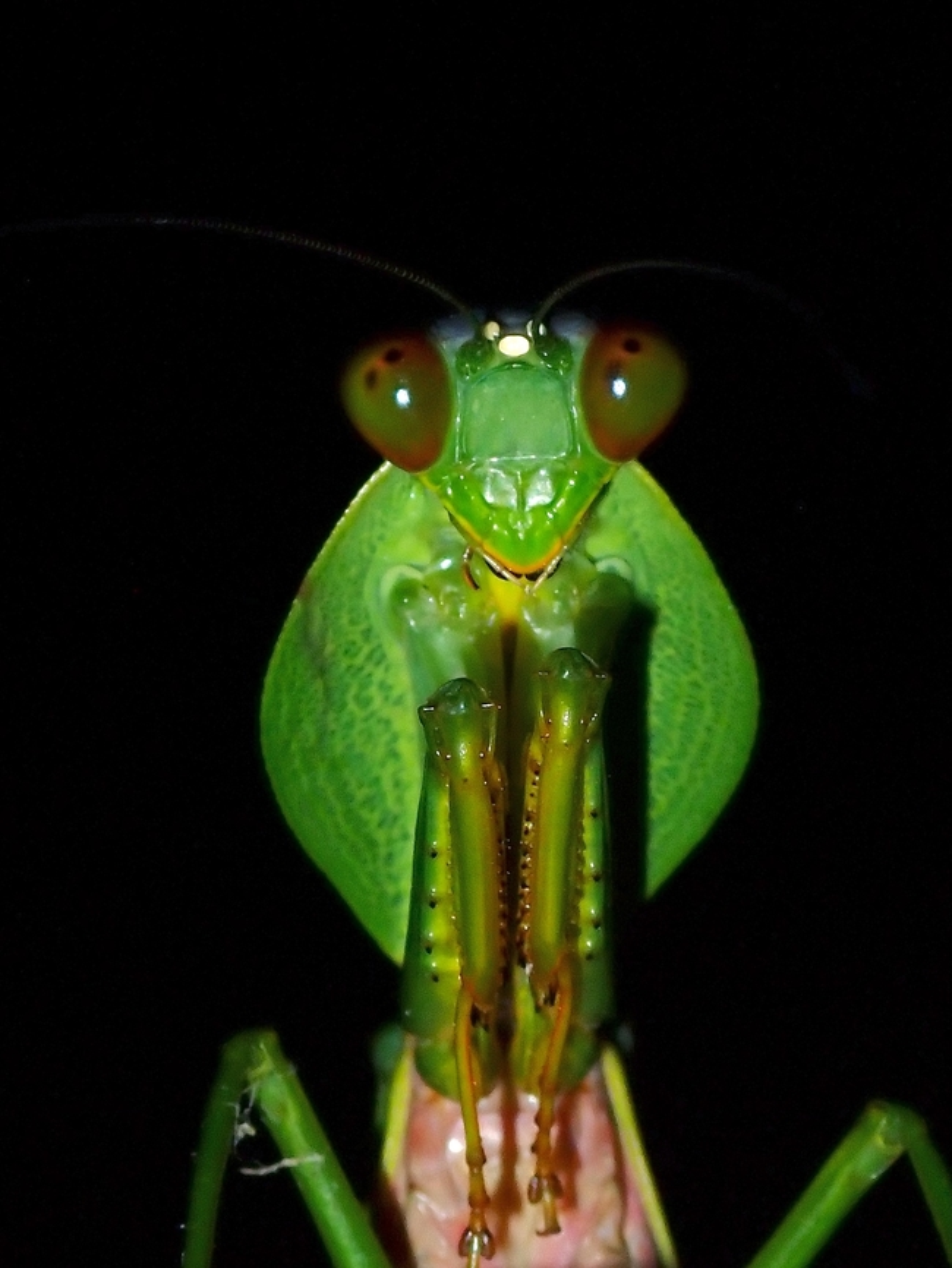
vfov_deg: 19.6
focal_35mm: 100
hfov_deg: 14.8
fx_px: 3665
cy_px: 634
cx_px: 476
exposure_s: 1/200
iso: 200
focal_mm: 18
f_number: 6.3
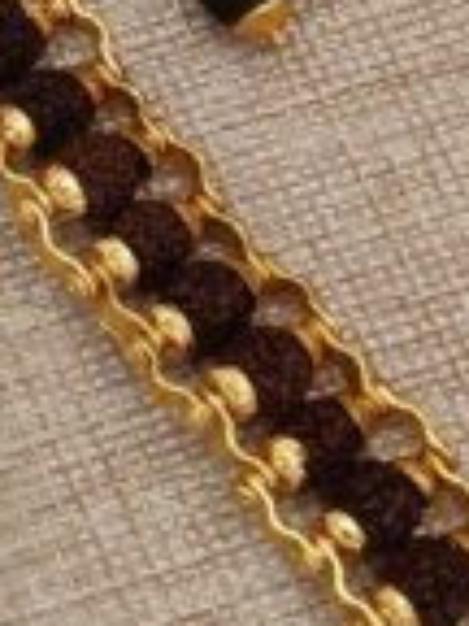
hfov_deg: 17.7
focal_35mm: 81
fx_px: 1463
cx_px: -9
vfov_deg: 22.4
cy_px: -111
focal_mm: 4.25
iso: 800
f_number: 1.7
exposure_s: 1/20
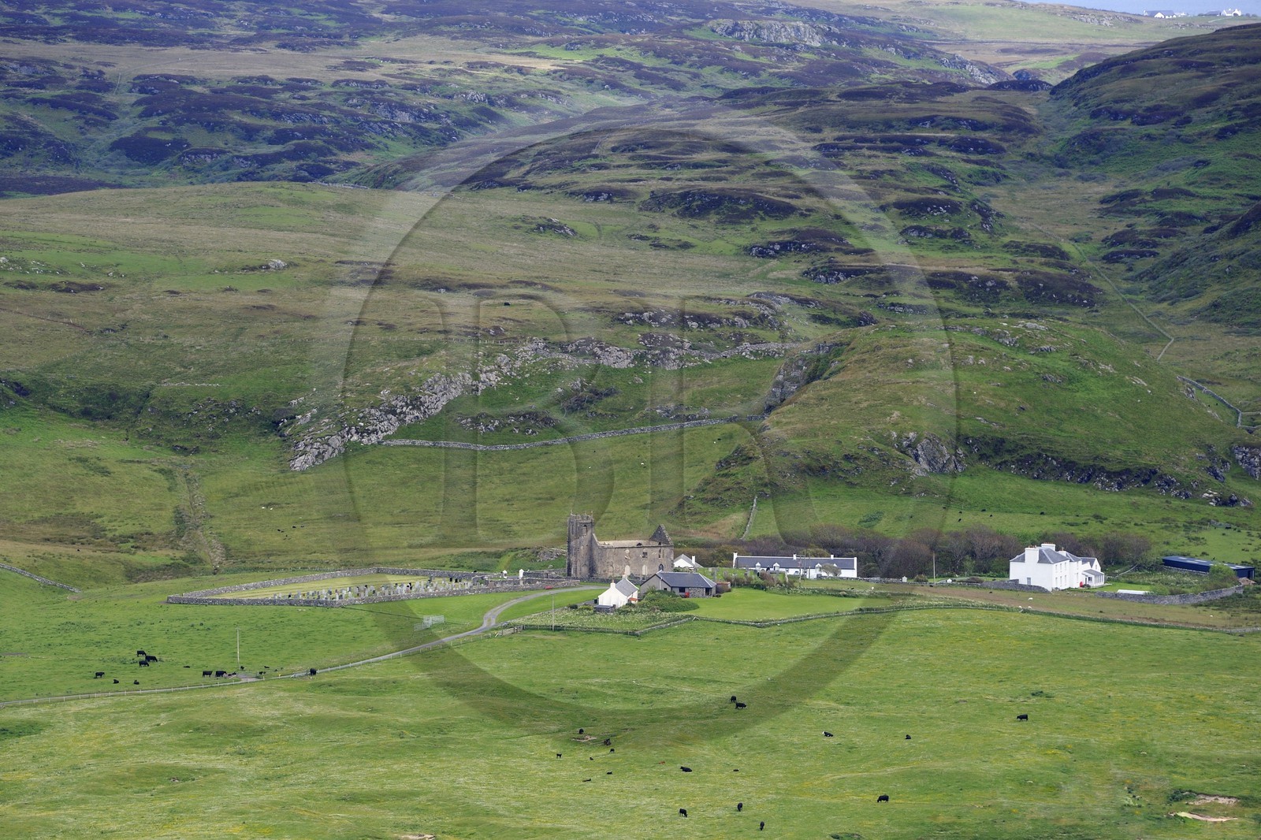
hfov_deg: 10.3
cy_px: 420
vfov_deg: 6.9
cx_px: 630
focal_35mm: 200
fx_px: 7004
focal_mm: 200
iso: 400
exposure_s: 1/800
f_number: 7.1
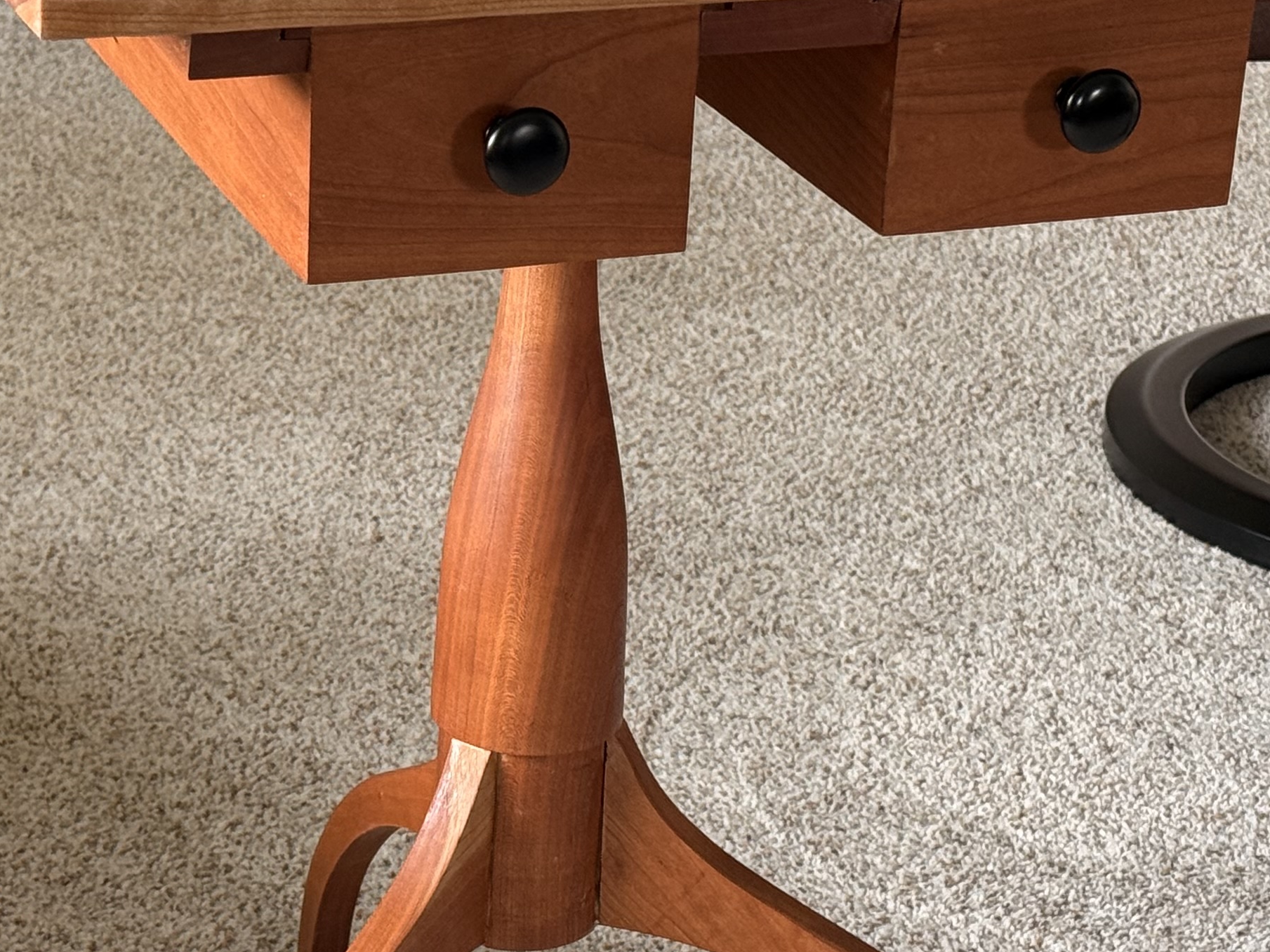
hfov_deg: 18.3
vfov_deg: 13.8
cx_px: 440
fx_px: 3926
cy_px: 530
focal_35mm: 107
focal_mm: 6.76
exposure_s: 1/60
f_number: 1.78
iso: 125
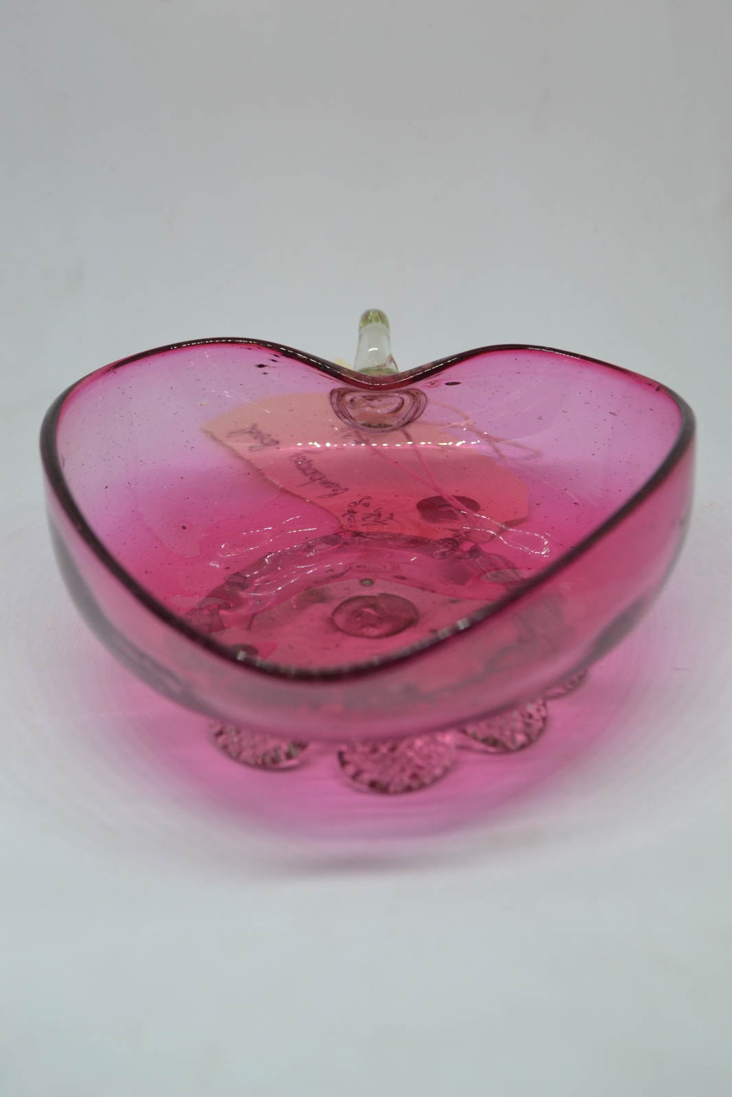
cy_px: 548
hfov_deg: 25.1
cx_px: 366
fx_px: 1647
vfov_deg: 36.9
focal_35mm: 54
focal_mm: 36
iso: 400
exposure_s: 1/50
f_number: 5.3
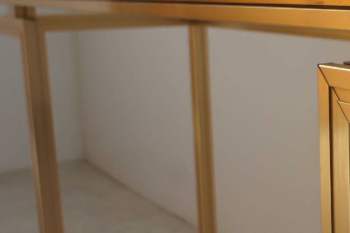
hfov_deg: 27.5
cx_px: 368
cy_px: 123
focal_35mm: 68
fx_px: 661
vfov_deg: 20.0
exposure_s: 1/125
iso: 200
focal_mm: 16
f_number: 6.3
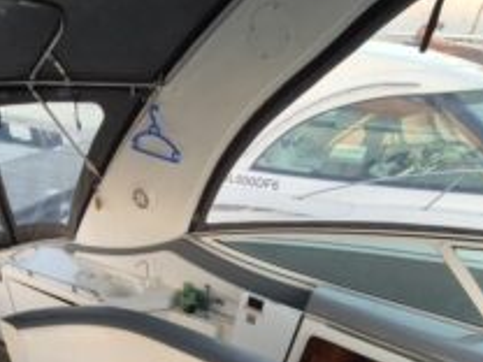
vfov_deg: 48.0
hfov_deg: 67.7
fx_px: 349
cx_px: 165
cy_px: 339
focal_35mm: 25
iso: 80
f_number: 2.2
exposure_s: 1/100
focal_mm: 2.2
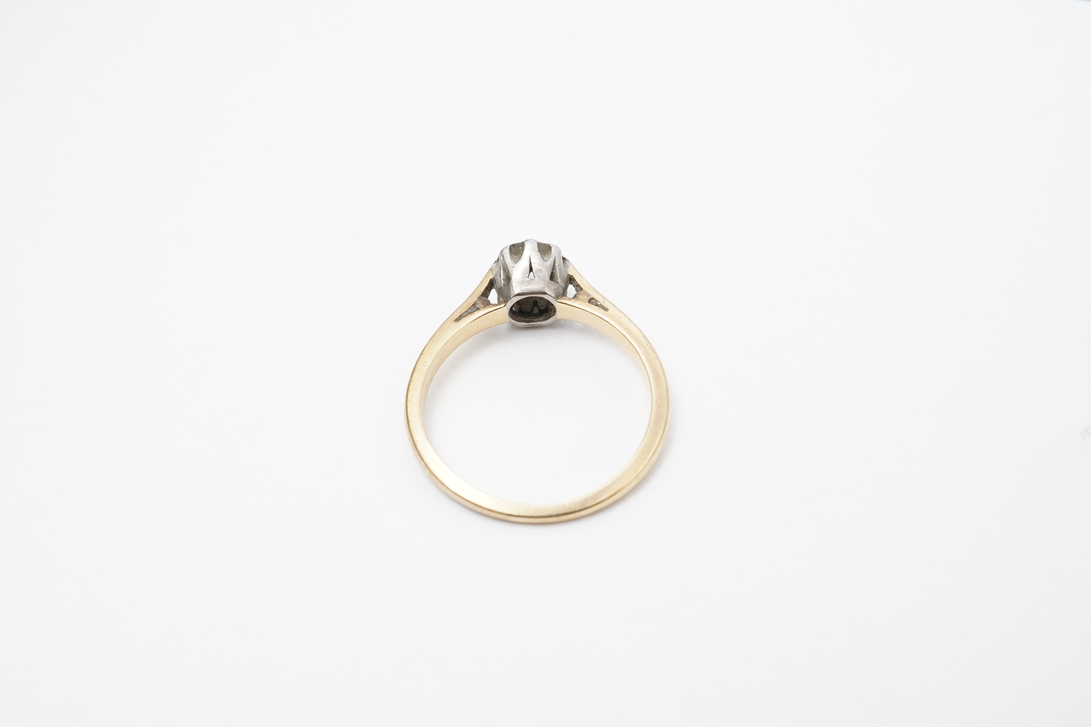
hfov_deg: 43.6
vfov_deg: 29.9
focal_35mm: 45
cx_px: 546
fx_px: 1364
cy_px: 364
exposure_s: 1/125
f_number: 20
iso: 800
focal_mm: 30
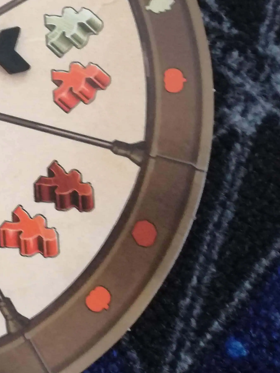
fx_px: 669
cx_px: -142
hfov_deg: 20.3
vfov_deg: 30.7
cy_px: 94
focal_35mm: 62
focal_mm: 3.79
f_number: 2
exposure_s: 1/25
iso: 320
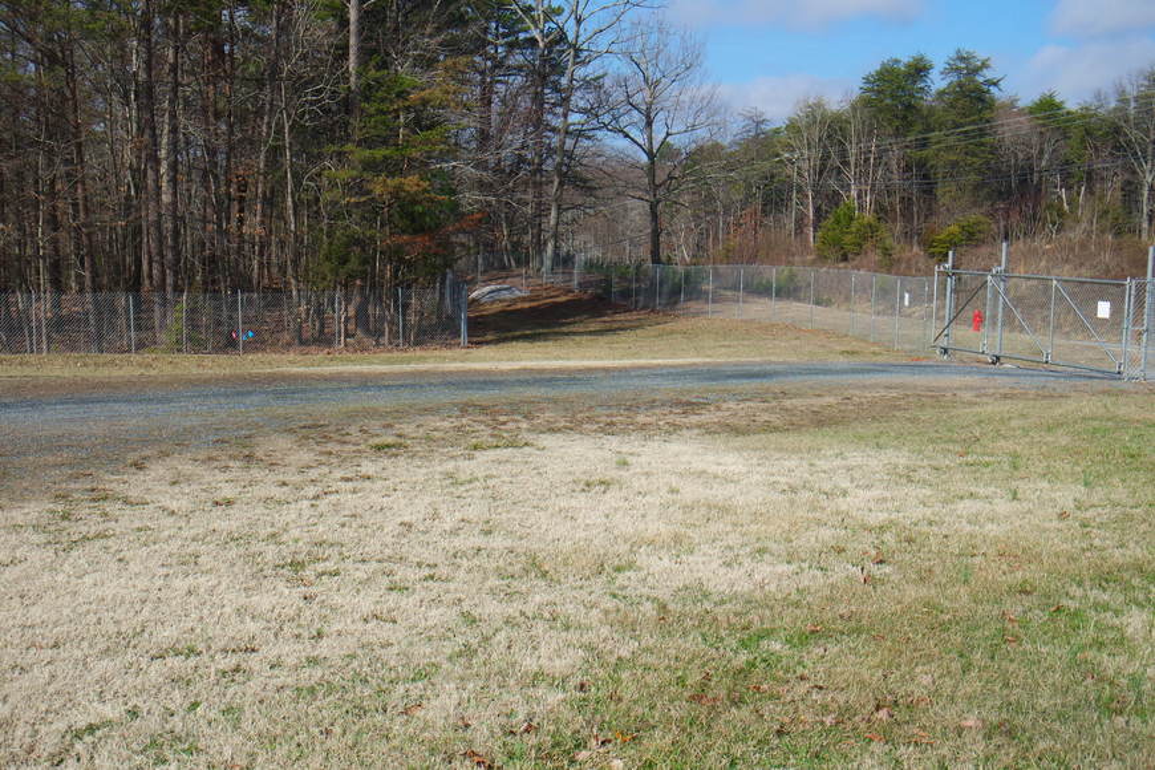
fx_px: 1379
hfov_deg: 45.4
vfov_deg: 31.2
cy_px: 385
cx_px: 578
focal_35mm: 43
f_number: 7.1
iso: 160
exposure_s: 1/320
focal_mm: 16
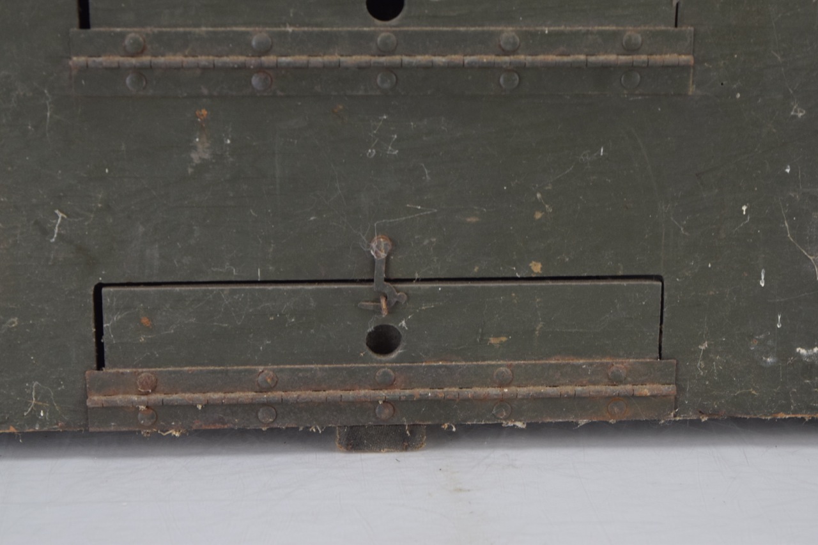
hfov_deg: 24.6
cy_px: 272
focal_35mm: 82
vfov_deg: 16.5
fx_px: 1874
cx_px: 409
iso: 800
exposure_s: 1/125
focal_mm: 55
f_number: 5.6
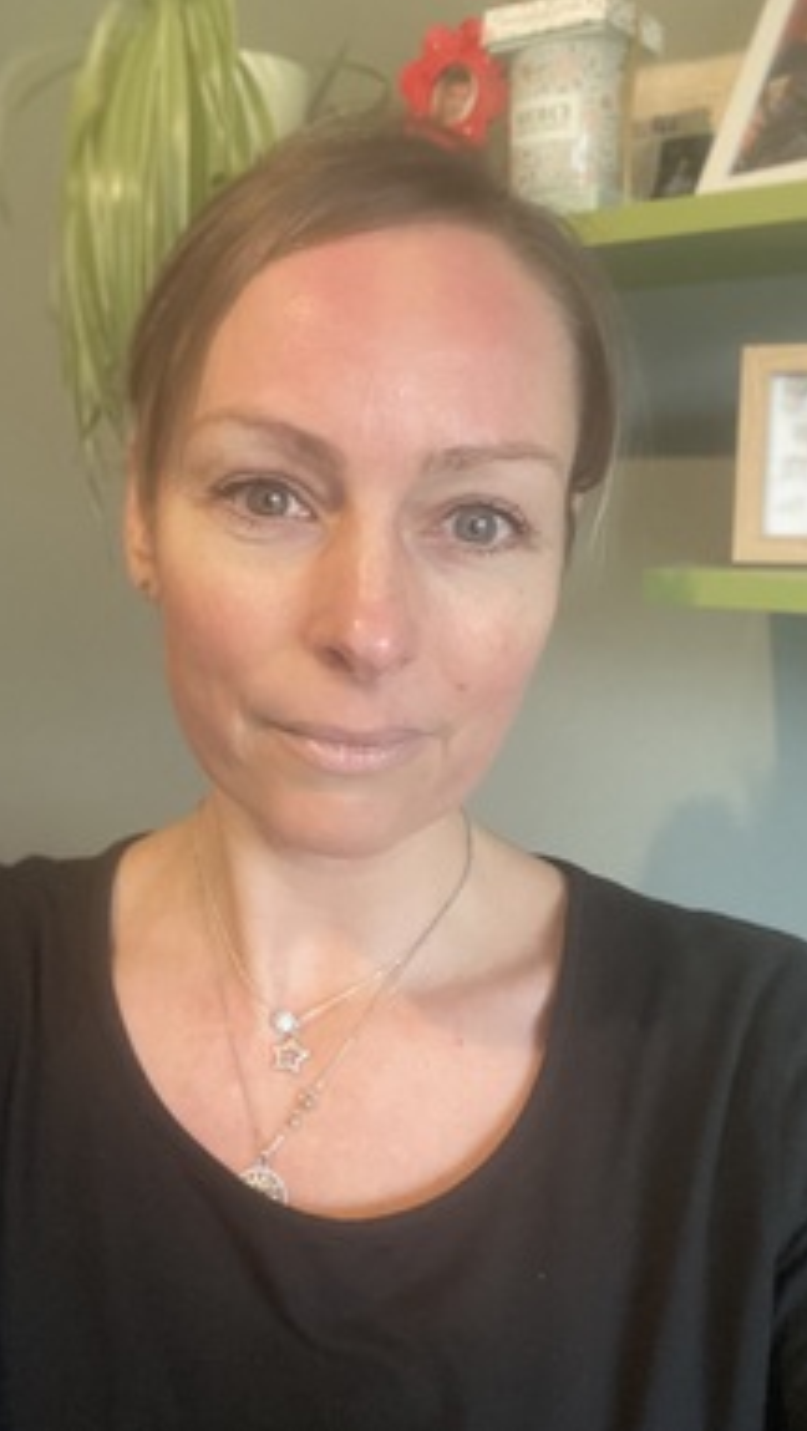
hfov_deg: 35.4
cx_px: 288
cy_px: 716
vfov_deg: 59.5
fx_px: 1253
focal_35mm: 33
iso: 400
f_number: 2.2
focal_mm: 2.71
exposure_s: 1/40
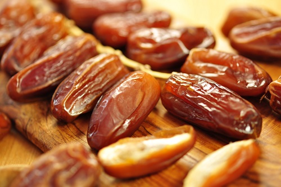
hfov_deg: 22.6
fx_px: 702
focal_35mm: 90
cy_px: 94
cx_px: 140
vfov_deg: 15.1
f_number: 3
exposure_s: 1/50
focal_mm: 60
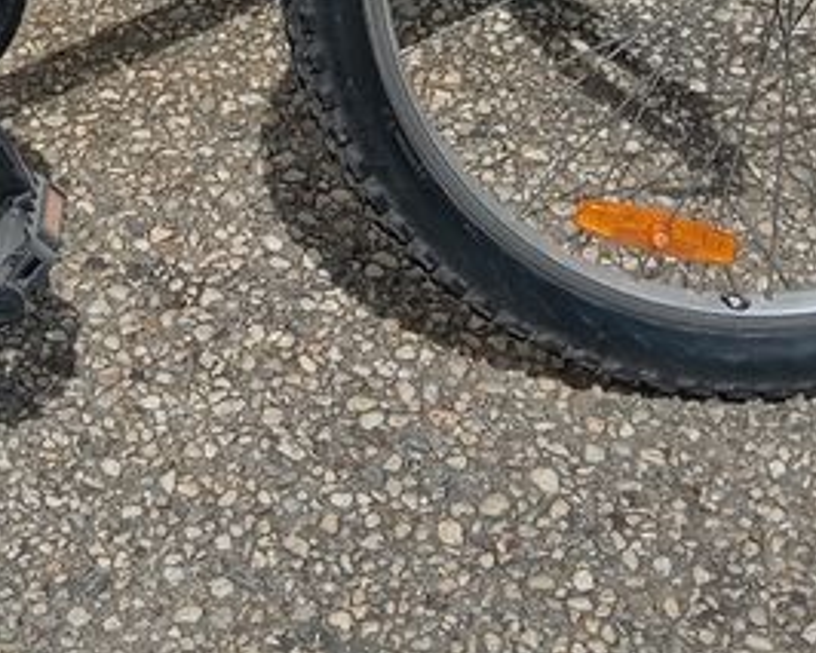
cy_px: -440
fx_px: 2488
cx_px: 58
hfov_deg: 18.3
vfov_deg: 13.7
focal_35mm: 103
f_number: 1.8
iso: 58
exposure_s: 1/951
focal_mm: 4.22
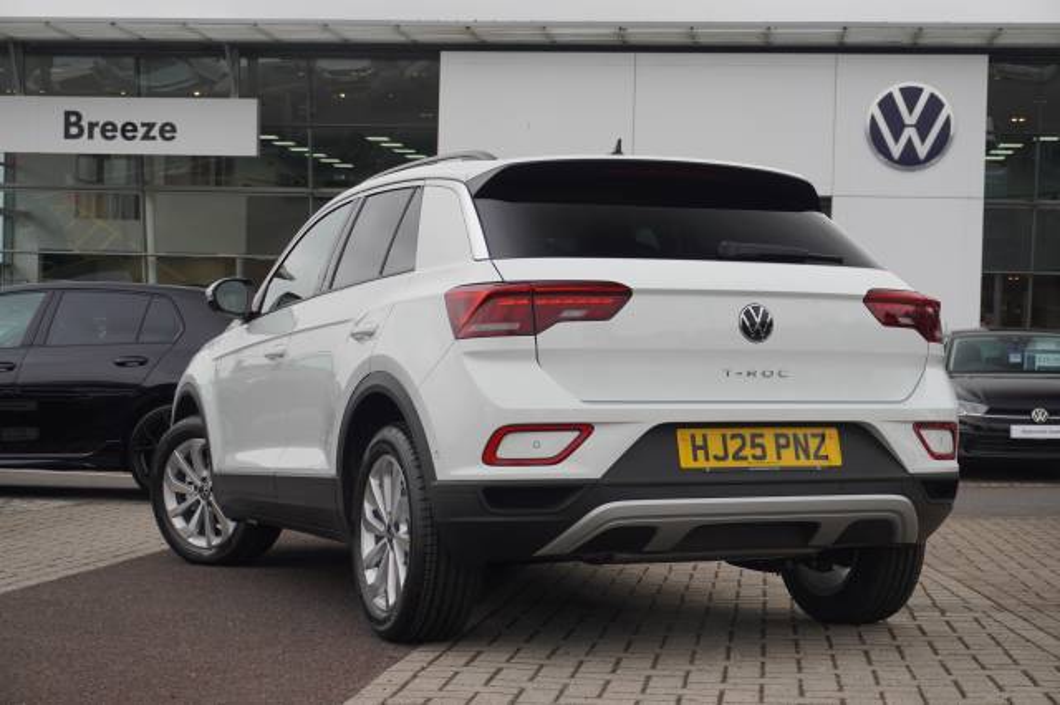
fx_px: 1810
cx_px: 530
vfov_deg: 22.1
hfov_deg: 32.6
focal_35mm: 62
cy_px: 352
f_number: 5.6
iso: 100
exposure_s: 1/90
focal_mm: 41
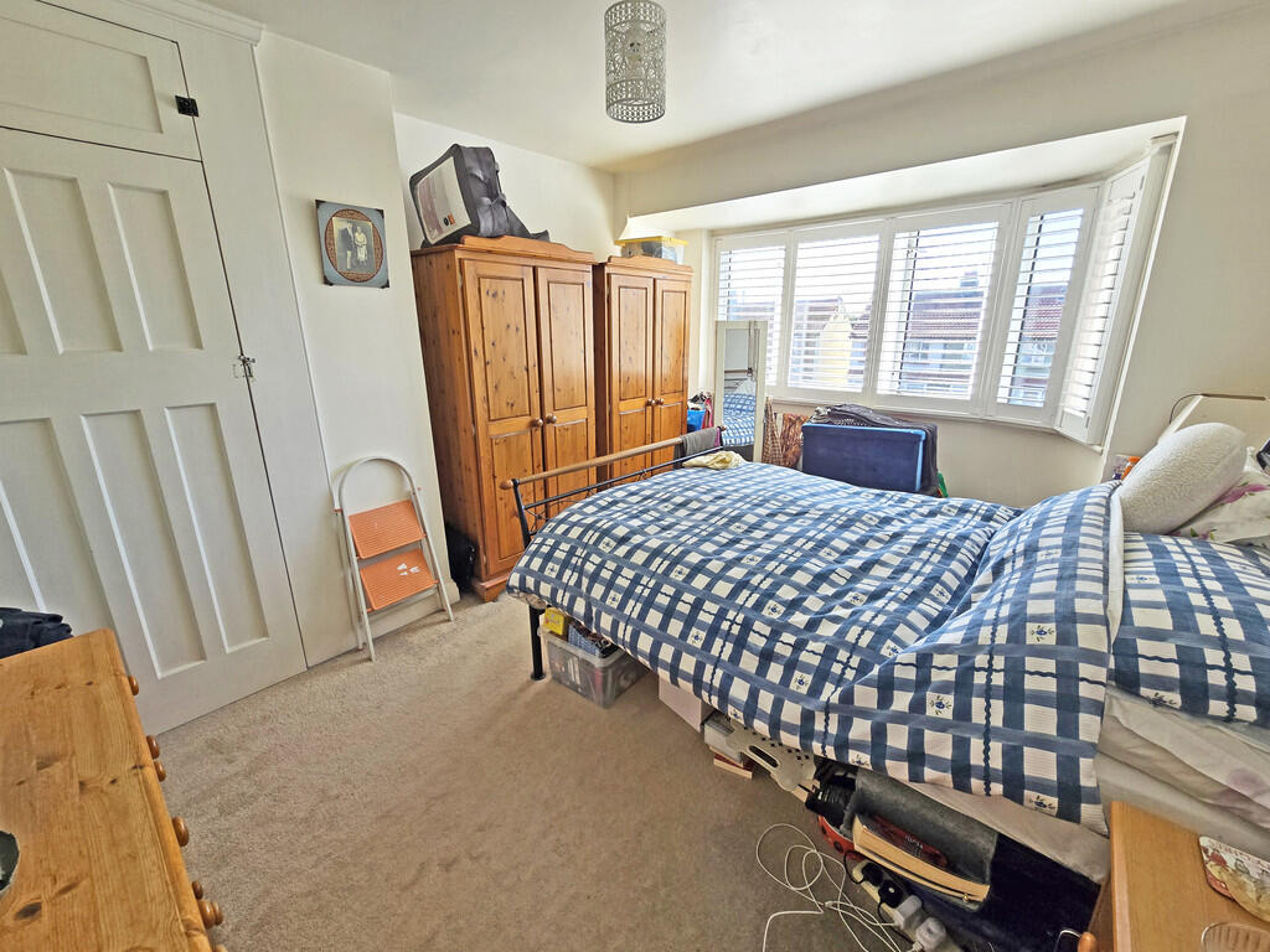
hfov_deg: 106.2
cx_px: 635
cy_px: 476
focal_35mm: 13
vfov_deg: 89.9
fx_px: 477
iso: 50
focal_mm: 2.2
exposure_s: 1/192
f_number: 2.2
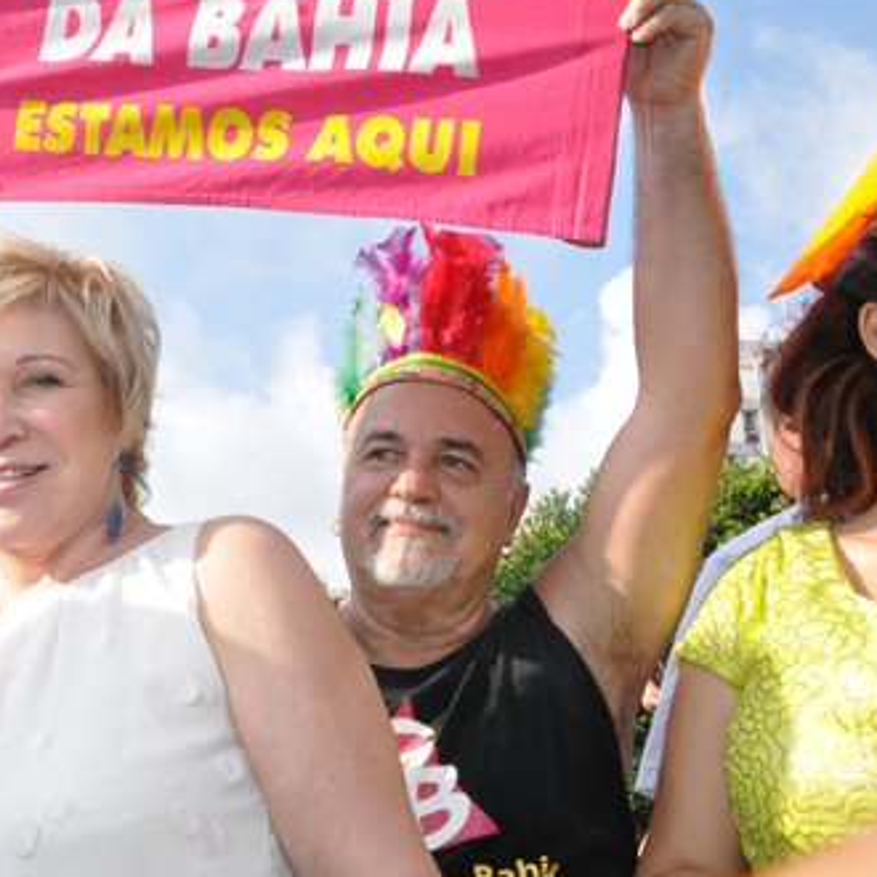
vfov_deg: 34.8
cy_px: 367
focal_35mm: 49
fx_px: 1398
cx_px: 136
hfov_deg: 33.5
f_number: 25
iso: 1600
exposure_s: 1/200
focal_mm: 21
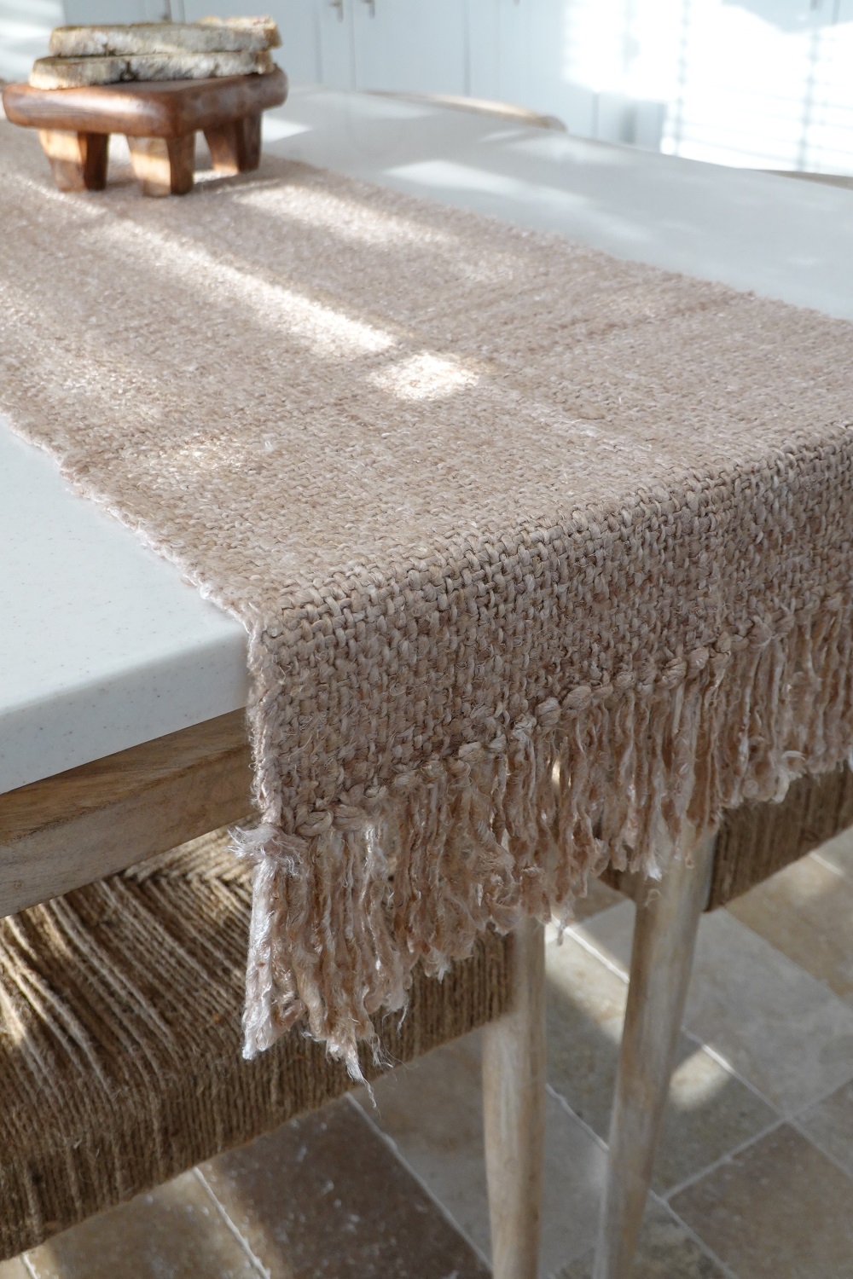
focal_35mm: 38
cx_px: 426
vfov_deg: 50.7
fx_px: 1350
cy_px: 640
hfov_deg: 35.1
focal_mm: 14.12
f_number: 3.5
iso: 640
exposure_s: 1/40
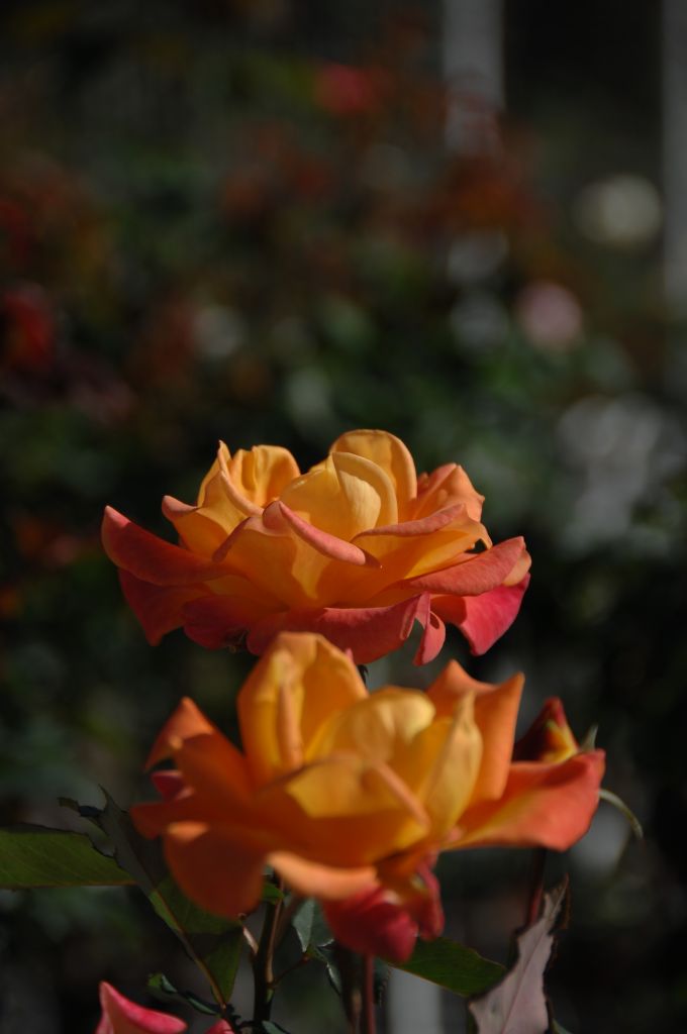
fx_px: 5166
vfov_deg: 11.4
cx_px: 344
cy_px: 517
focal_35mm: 180
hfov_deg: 7.6
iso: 100
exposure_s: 1/1000
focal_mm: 120
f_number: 5.6
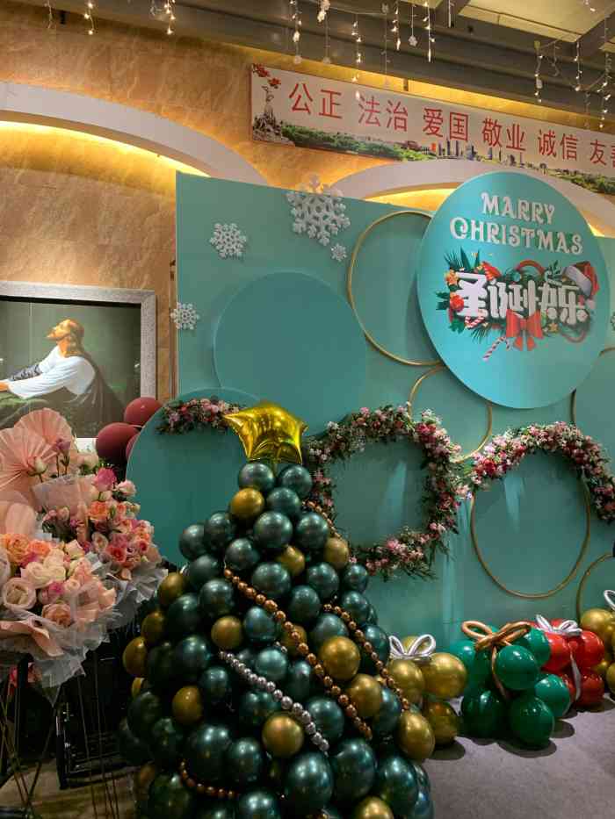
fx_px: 616
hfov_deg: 53.1
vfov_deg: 67.3
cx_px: 308
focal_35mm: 26
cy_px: 410
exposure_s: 1/50
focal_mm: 4.25
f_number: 1.8
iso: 320
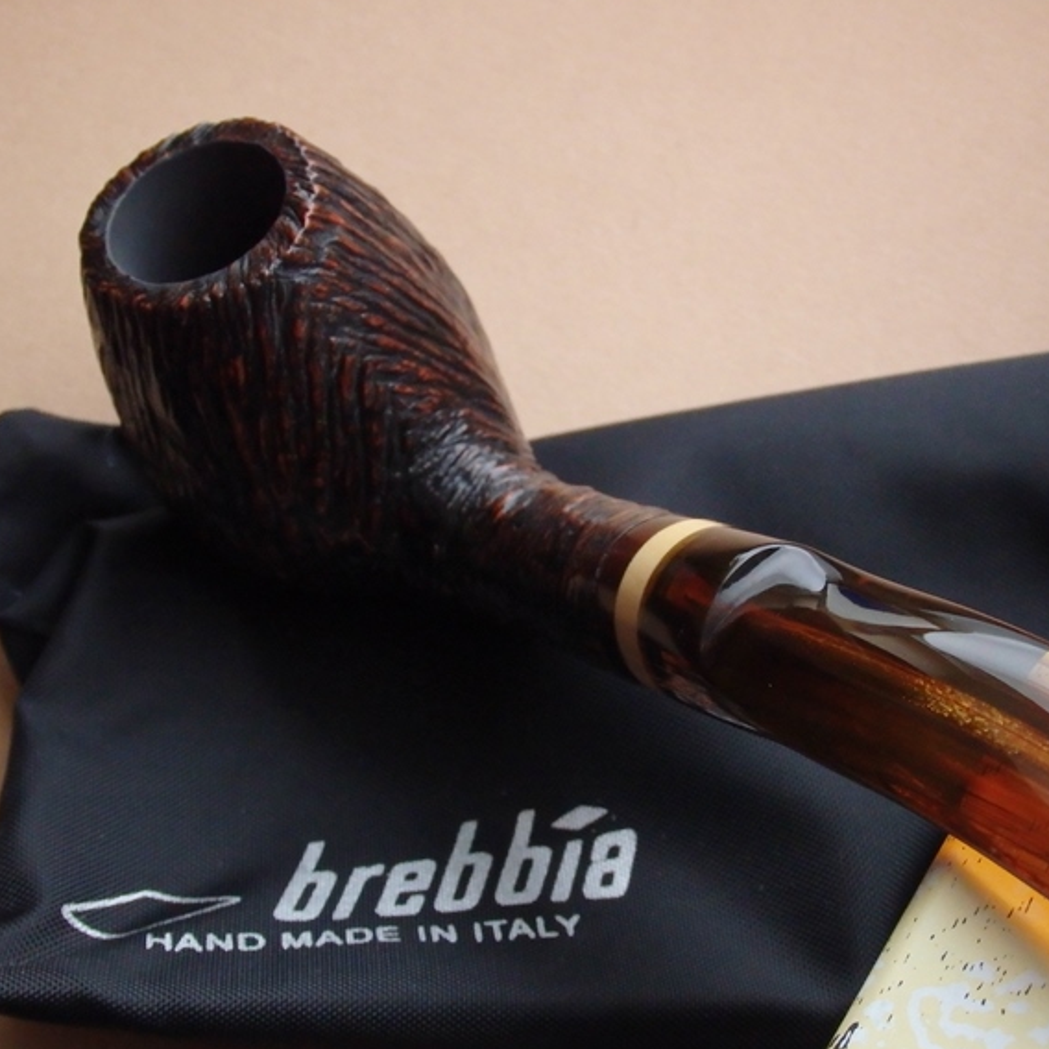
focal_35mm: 61
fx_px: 2091
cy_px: 549
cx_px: 661
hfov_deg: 28.0
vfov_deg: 28.2
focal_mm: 8.9
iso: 1000
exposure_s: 1/50
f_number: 4
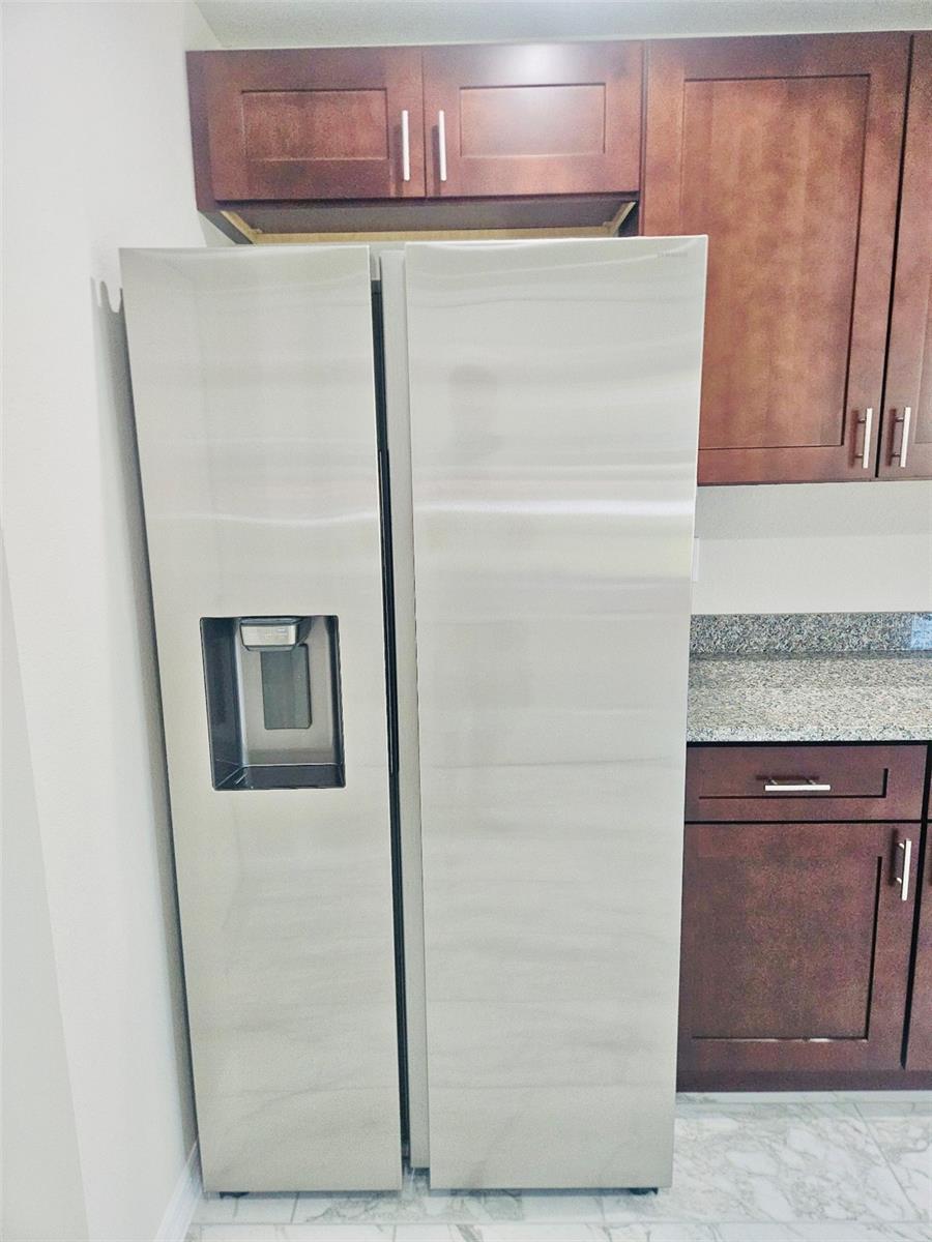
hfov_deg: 58.9
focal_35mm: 23
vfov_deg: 73.9
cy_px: 621
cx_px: 466
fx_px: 826
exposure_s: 1/60.2
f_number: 1.8
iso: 267
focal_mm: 5.4
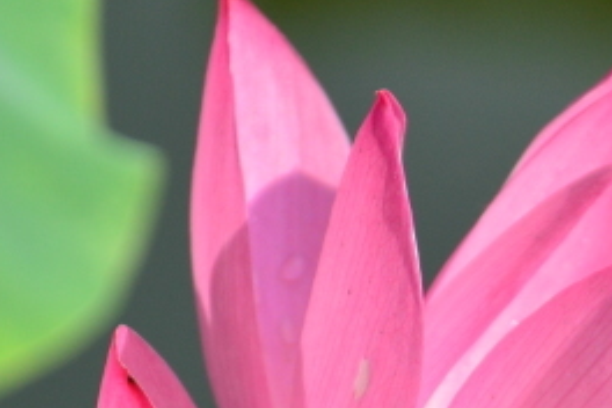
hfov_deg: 3.4
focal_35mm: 611
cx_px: 522
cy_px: 622
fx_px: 10385
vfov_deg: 2.2
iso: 200
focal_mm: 105
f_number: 5.6
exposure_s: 1/800
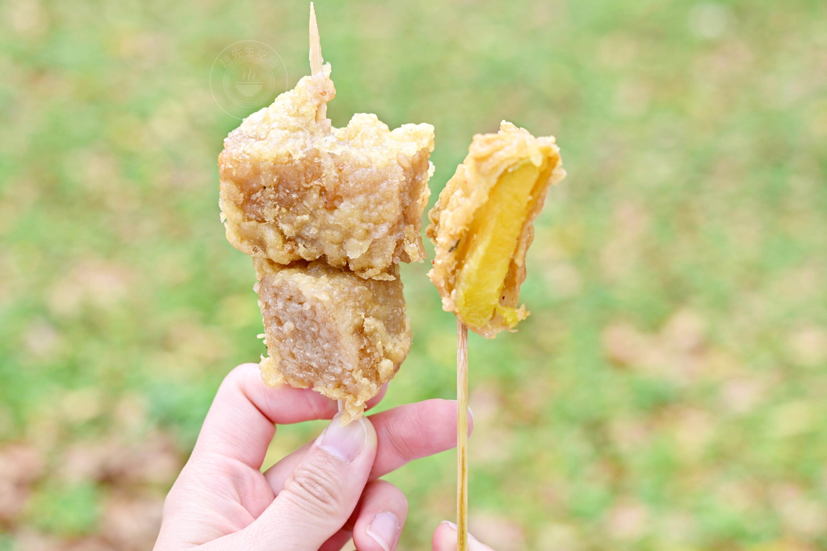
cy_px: 276
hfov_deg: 27.0
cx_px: 414
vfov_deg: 18.2
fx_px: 1723
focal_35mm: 75
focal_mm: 50
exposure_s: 1/500
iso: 100
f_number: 3.5
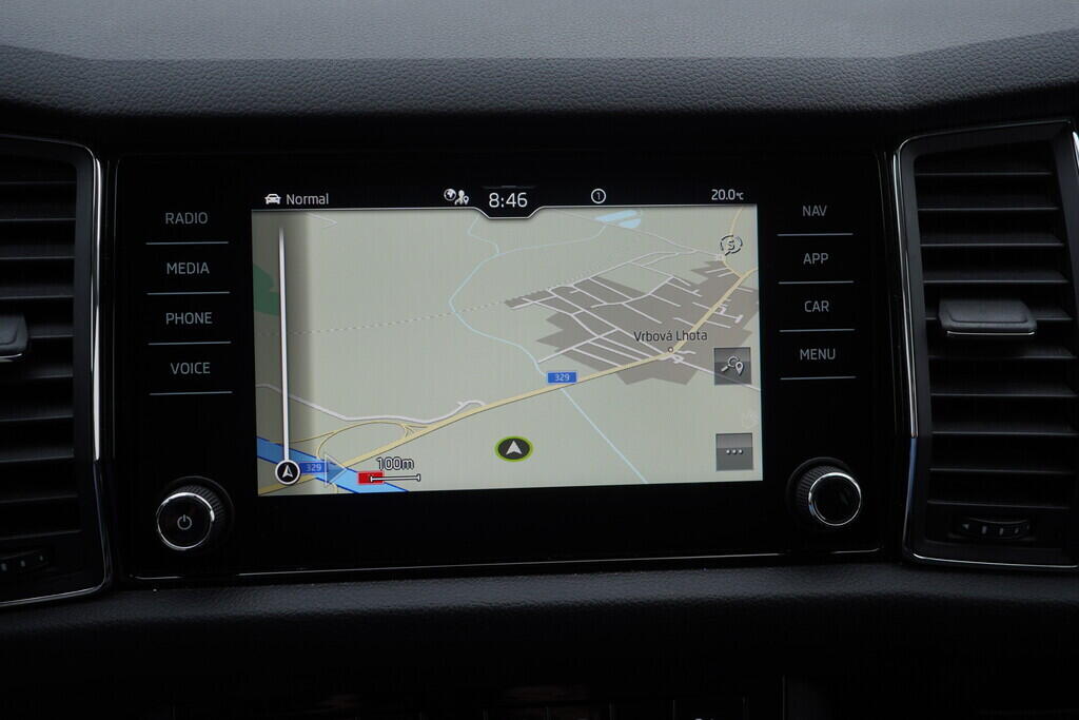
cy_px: 360
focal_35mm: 36
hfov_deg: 53.1
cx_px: 540
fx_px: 1079
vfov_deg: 36.9
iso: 125
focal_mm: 24
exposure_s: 1/80
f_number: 4
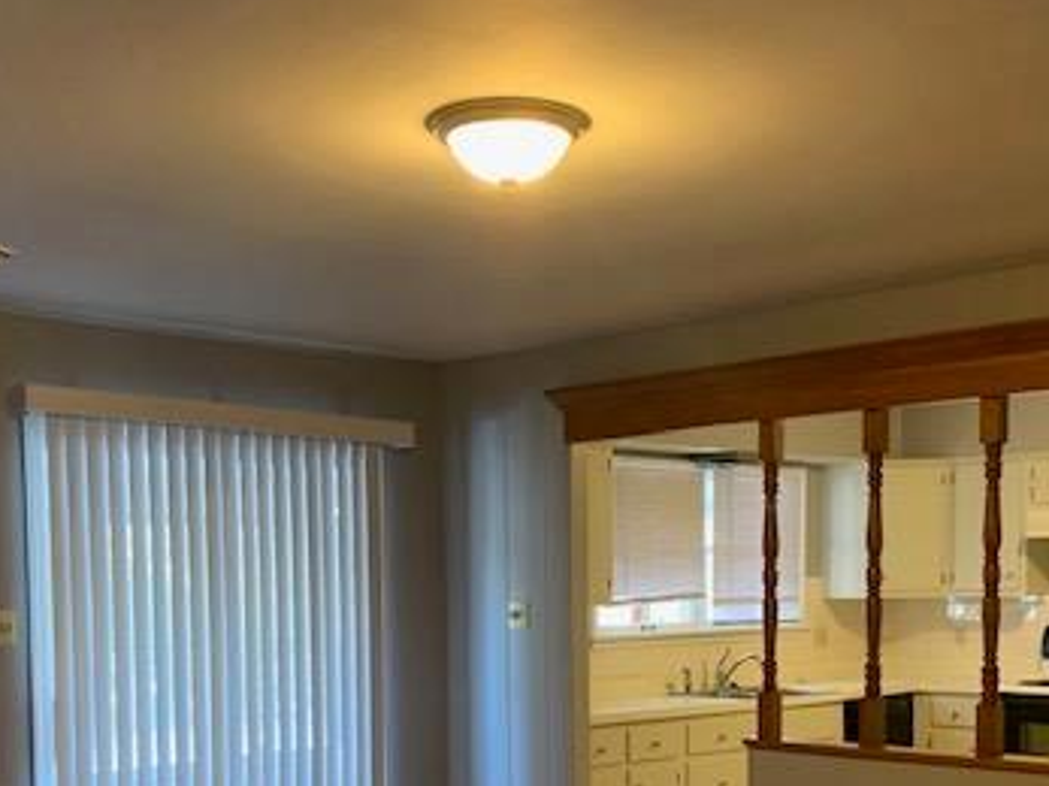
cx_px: 520
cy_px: 677
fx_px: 1454
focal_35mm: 48
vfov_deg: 29.3
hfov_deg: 39.7
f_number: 1.8
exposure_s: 1/60
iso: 320
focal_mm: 4.25
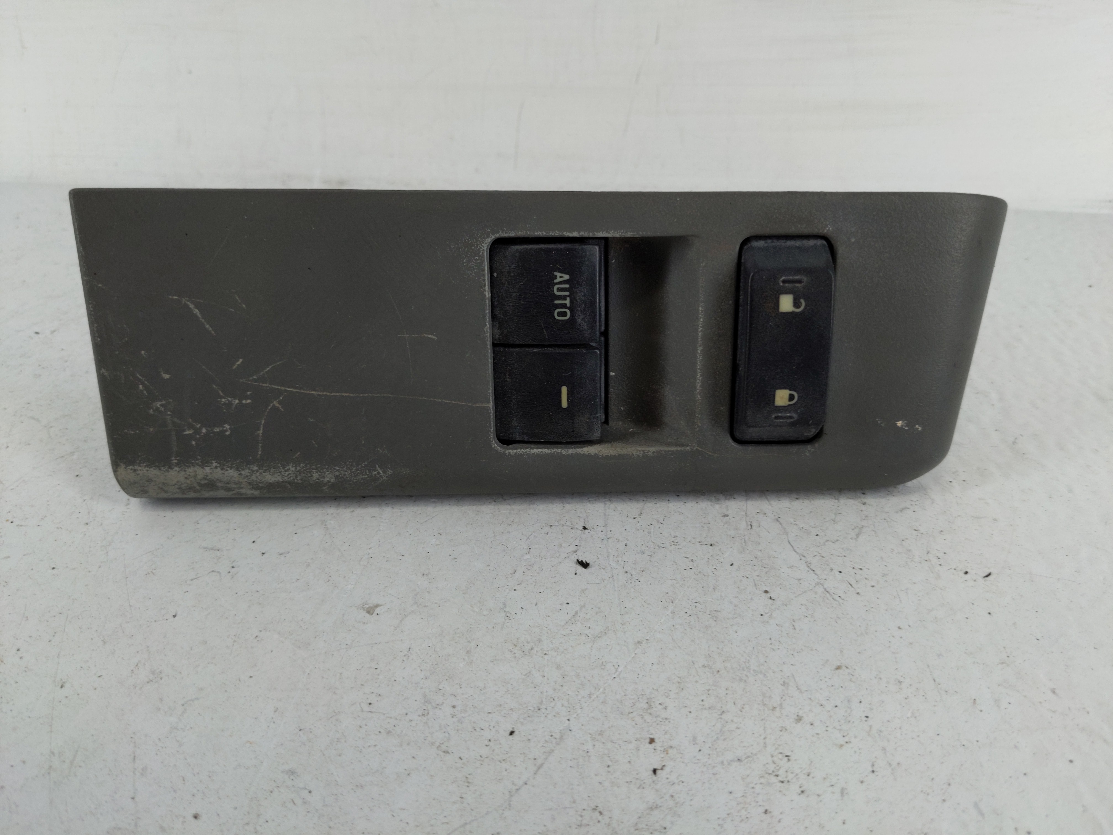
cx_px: 556
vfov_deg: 54.9
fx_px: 804
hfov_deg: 69.4
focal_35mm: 25
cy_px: 418
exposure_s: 1/109
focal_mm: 4.38
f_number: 1.73
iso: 55
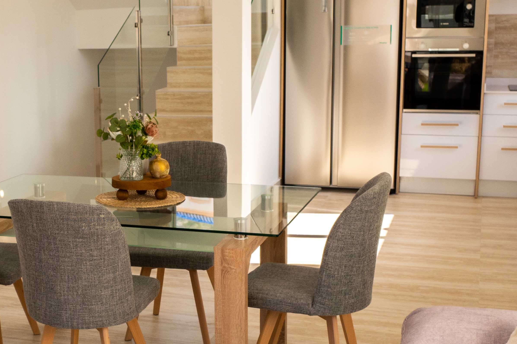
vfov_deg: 22.5
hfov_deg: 32.5
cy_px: 223
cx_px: 102
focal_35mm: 60
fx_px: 862
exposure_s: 1/250
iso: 400
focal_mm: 24
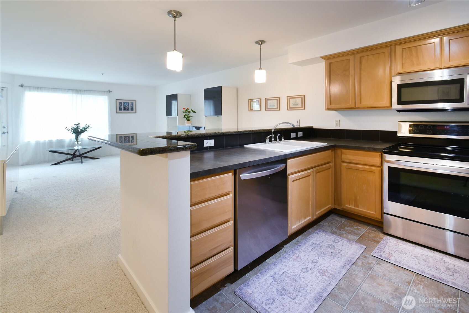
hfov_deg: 100.4
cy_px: 156
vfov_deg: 77.3
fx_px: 195
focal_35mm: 15
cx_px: 234
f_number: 11
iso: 200
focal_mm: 10
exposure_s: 1/2
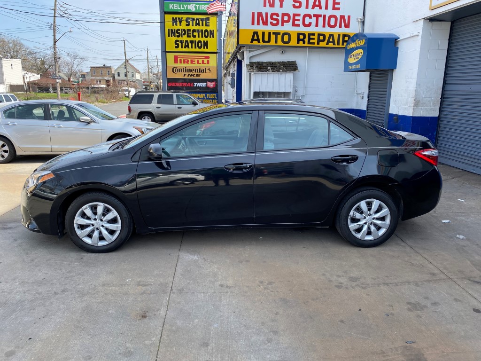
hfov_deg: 67.3
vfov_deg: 53.1
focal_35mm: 26
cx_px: 240
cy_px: 180
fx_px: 361
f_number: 1.8
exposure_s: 1/662
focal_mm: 4.25
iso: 32
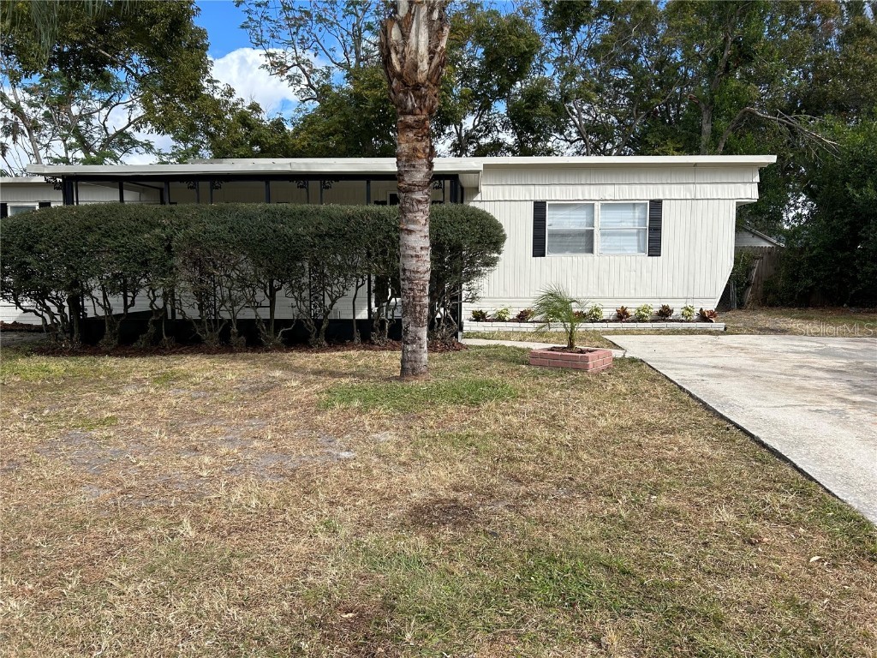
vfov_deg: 53.1
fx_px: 659
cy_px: 329
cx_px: 438
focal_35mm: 26
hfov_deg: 67.3
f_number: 1.5
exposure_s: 1/2045
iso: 50
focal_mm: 5.7
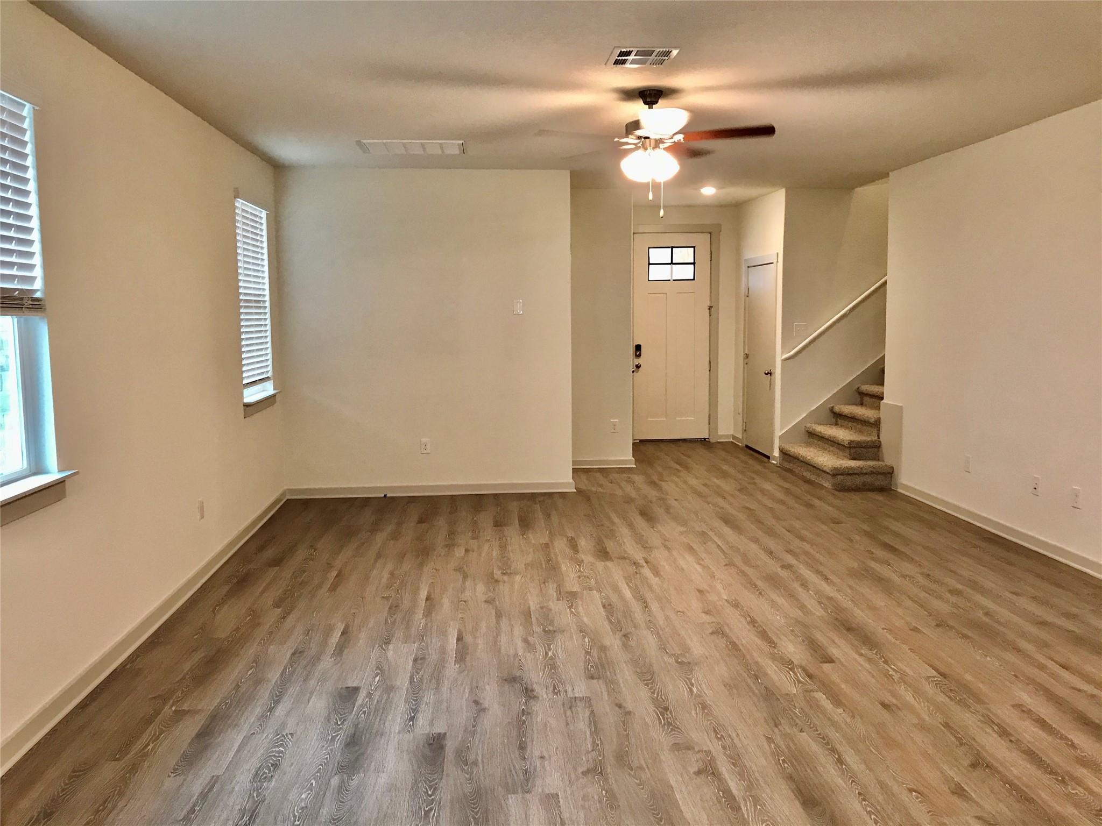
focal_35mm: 28
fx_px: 891
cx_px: 551
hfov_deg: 63.4
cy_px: 413
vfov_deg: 49.7
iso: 40
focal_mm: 3.99
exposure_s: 1/17
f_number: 1.8
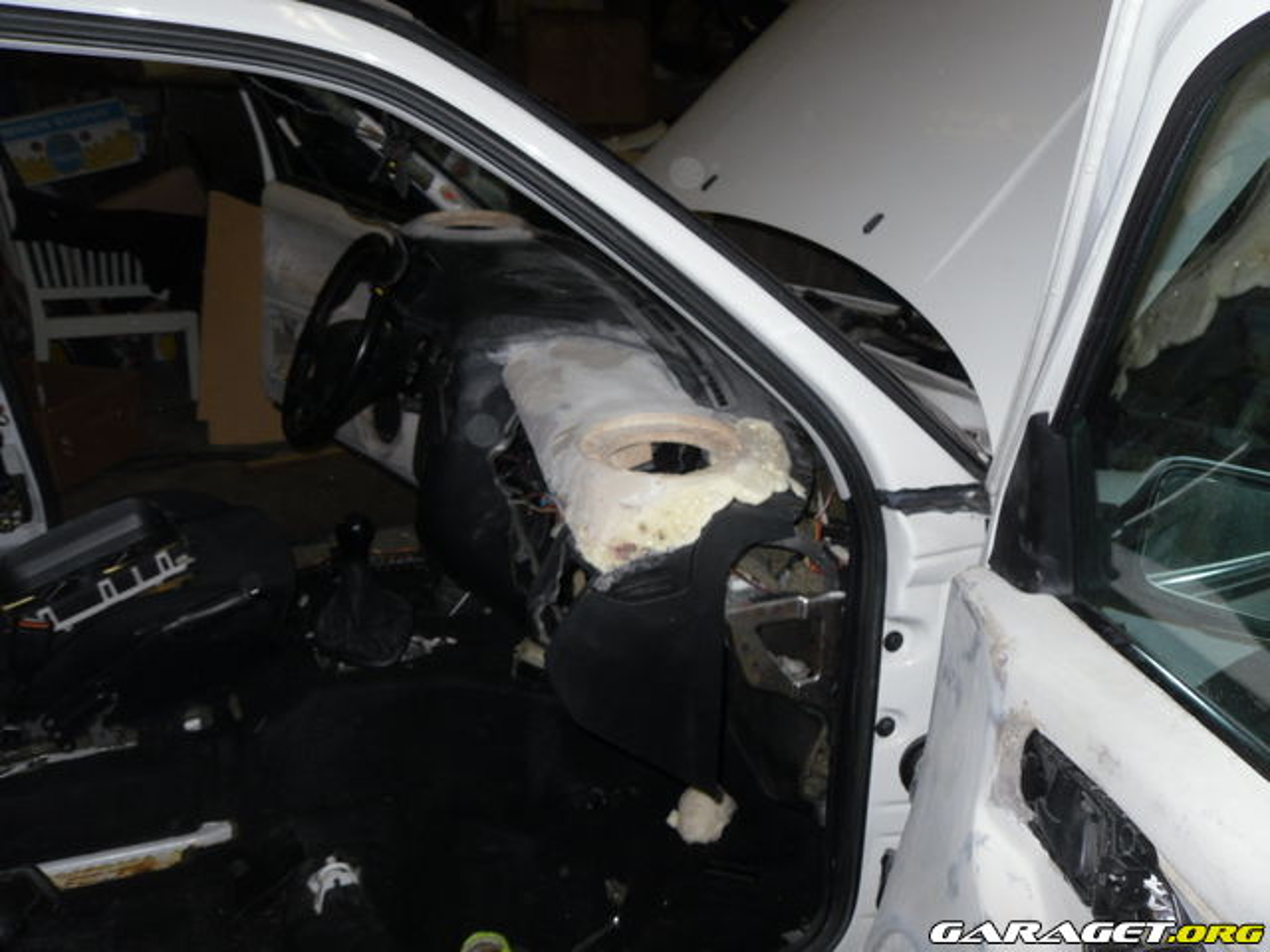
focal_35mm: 35
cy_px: 476
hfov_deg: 52.6
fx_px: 1284
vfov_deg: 40.7
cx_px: 635
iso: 80
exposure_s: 1/45
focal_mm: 6.3
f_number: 3.5
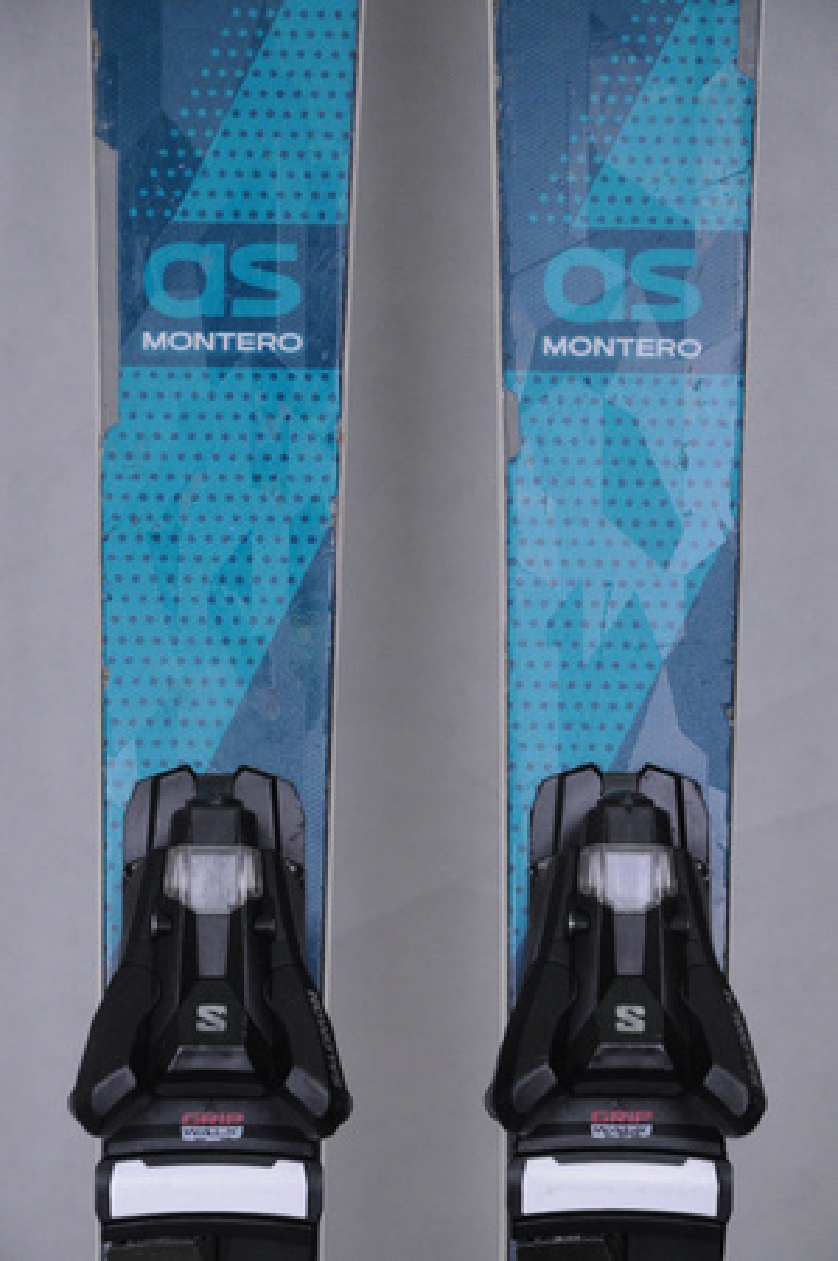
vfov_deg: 14.0
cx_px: 419
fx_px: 5144
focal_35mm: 147
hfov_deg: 9.3
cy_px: 630
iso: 1800
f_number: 8
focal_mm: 98
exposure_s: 1/125
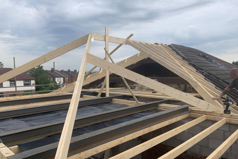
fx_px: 185
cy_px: 92
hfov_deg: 65.5
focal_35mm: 28
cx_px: 123
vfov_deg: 46.2
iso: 25
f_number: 1.8
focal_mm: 4.25
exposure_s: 1/802
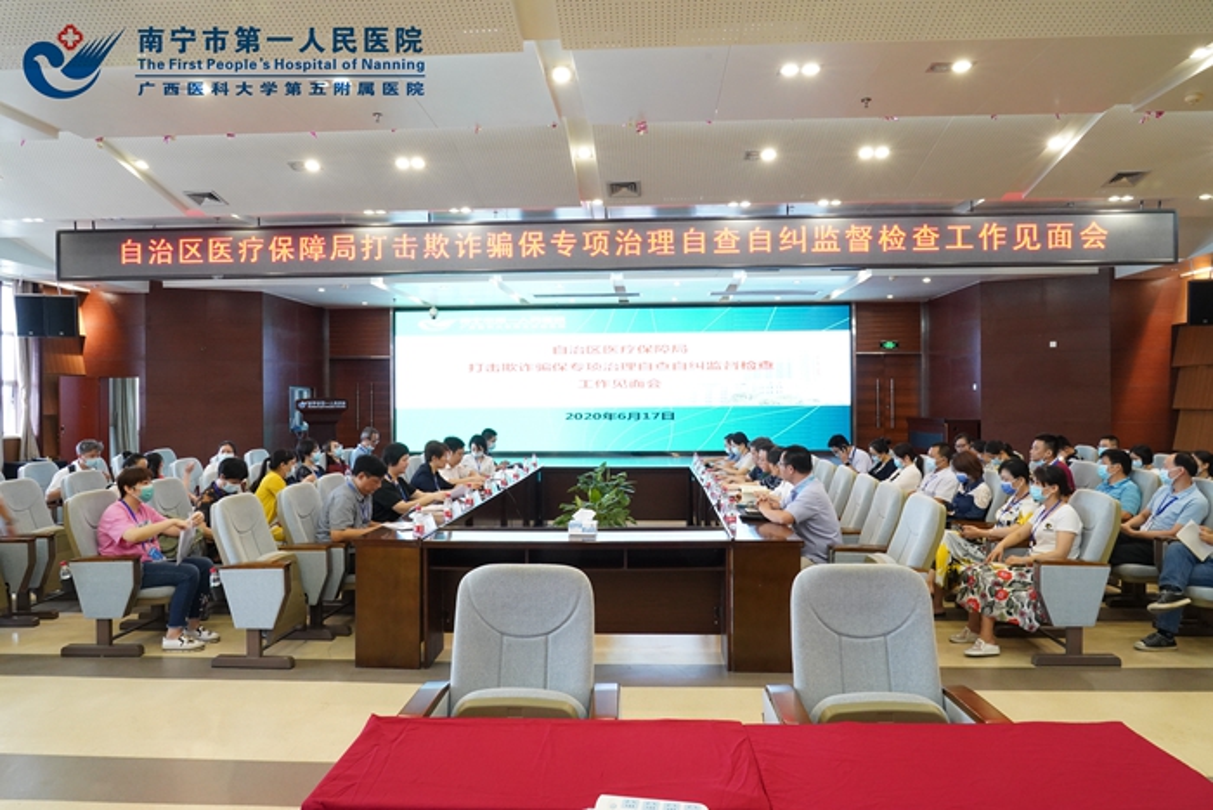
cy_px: 405
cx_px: 606
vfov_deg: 53.2
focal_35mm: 24
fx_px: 809
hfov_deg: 73.7
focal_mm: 24
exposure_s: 1/20
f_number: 14
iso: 5000
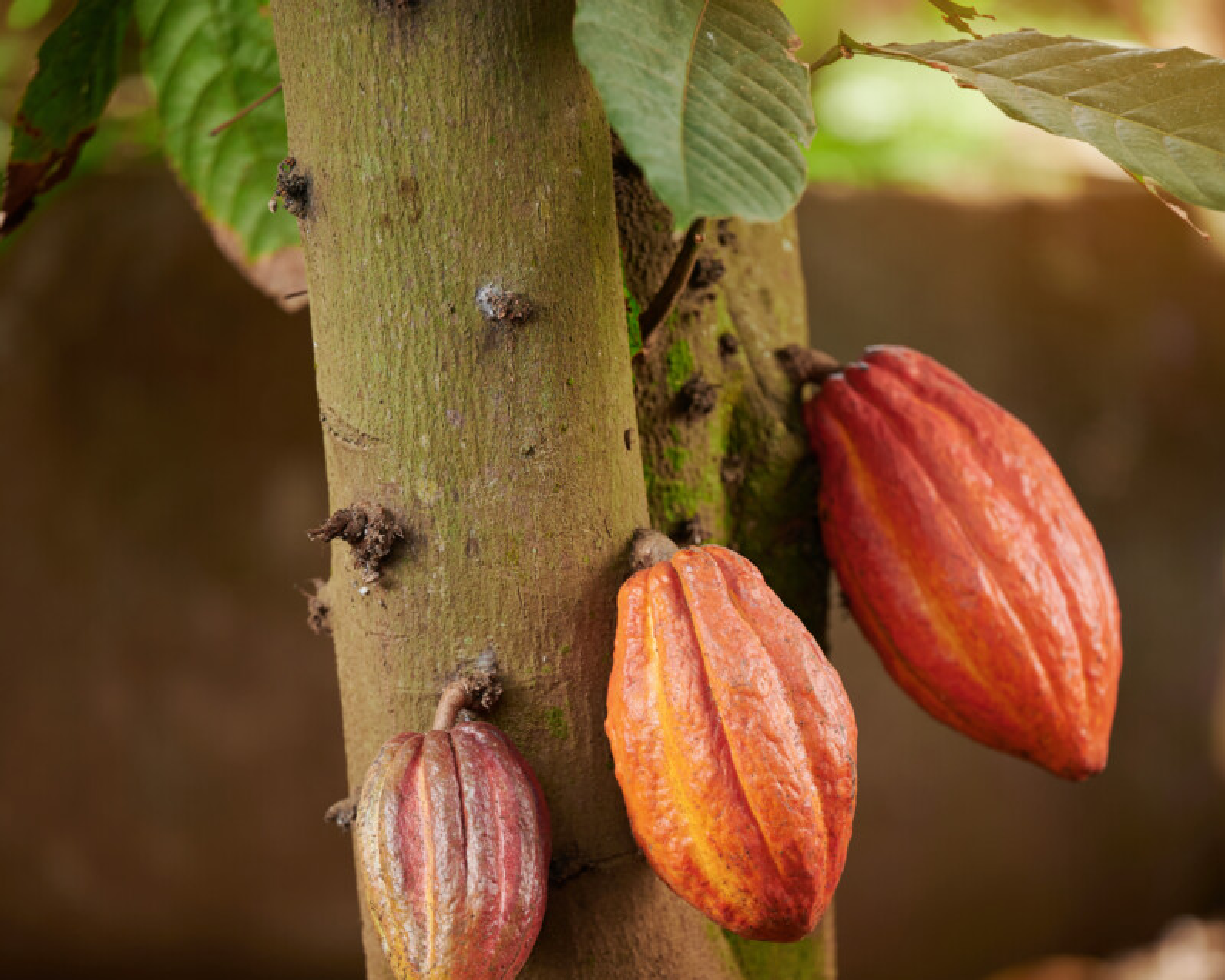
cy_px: 653
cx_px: 613
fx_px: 10260
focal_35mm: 283
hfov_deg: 6.8
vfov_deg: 5.5
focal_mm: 200
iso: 200
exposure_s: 1/640
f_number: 2.8
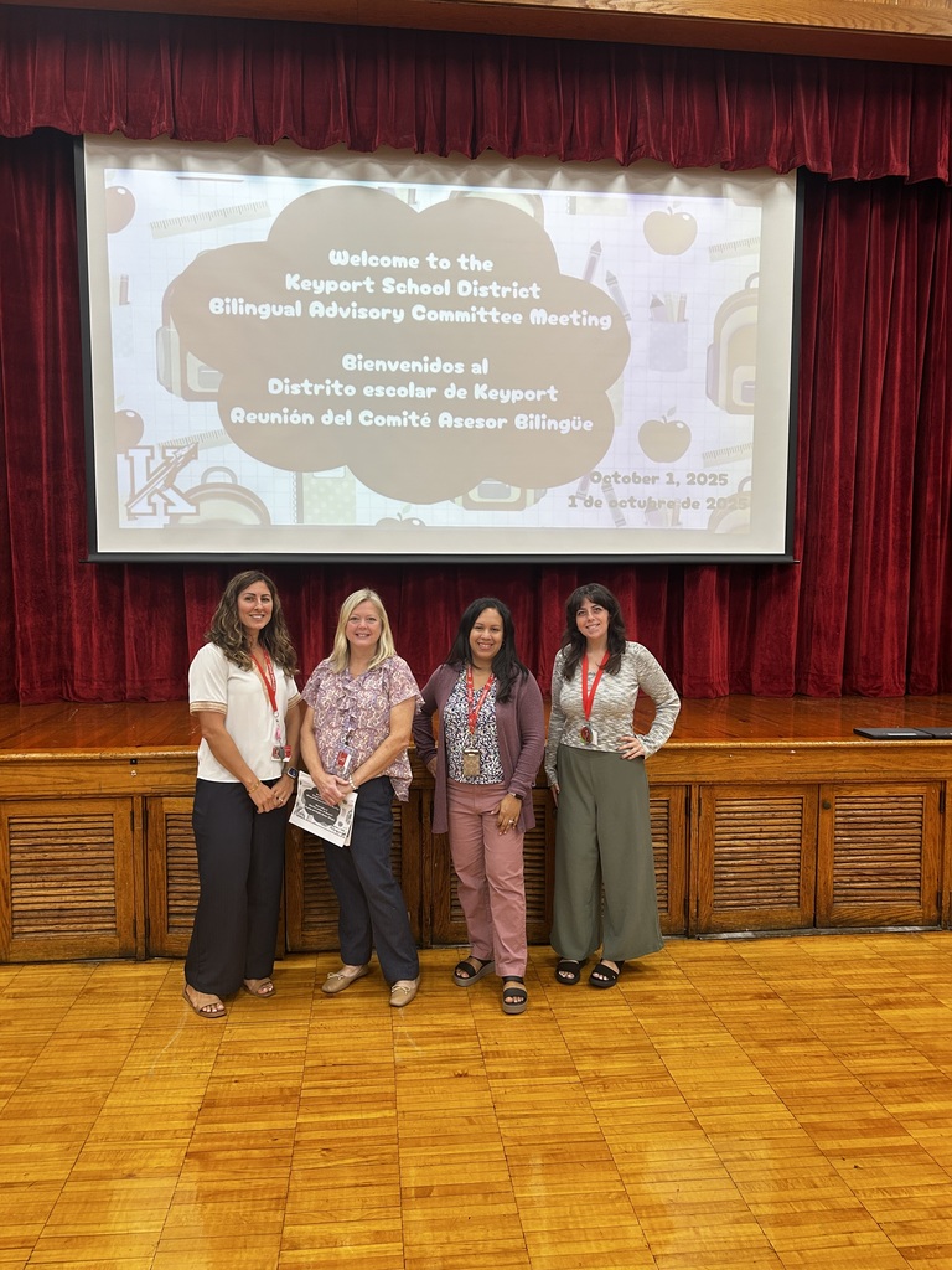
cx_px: 476
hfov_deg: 53.1
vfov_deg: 67.3
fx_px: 953
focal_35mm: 26
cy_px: 635
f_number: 1.5
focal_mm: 5.7
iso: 100
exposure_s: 1/120
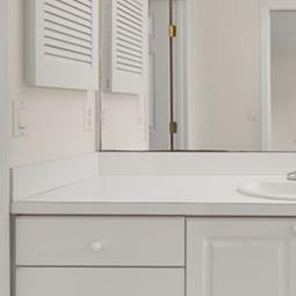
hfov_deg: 36.2
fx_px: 397
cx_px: 306
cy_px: 89
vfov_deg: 40.2
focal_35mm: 41
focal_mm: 12
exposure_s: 1/6
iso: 400
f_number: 11
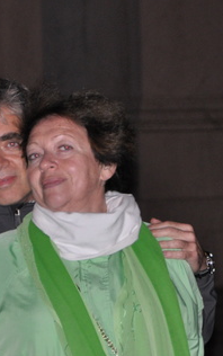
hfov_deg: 4.1
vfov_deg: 6.5
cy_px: 197
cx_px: 160
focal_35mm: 321
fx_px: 3116
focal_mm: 92
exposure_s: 1/30
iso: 800
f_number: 5.6
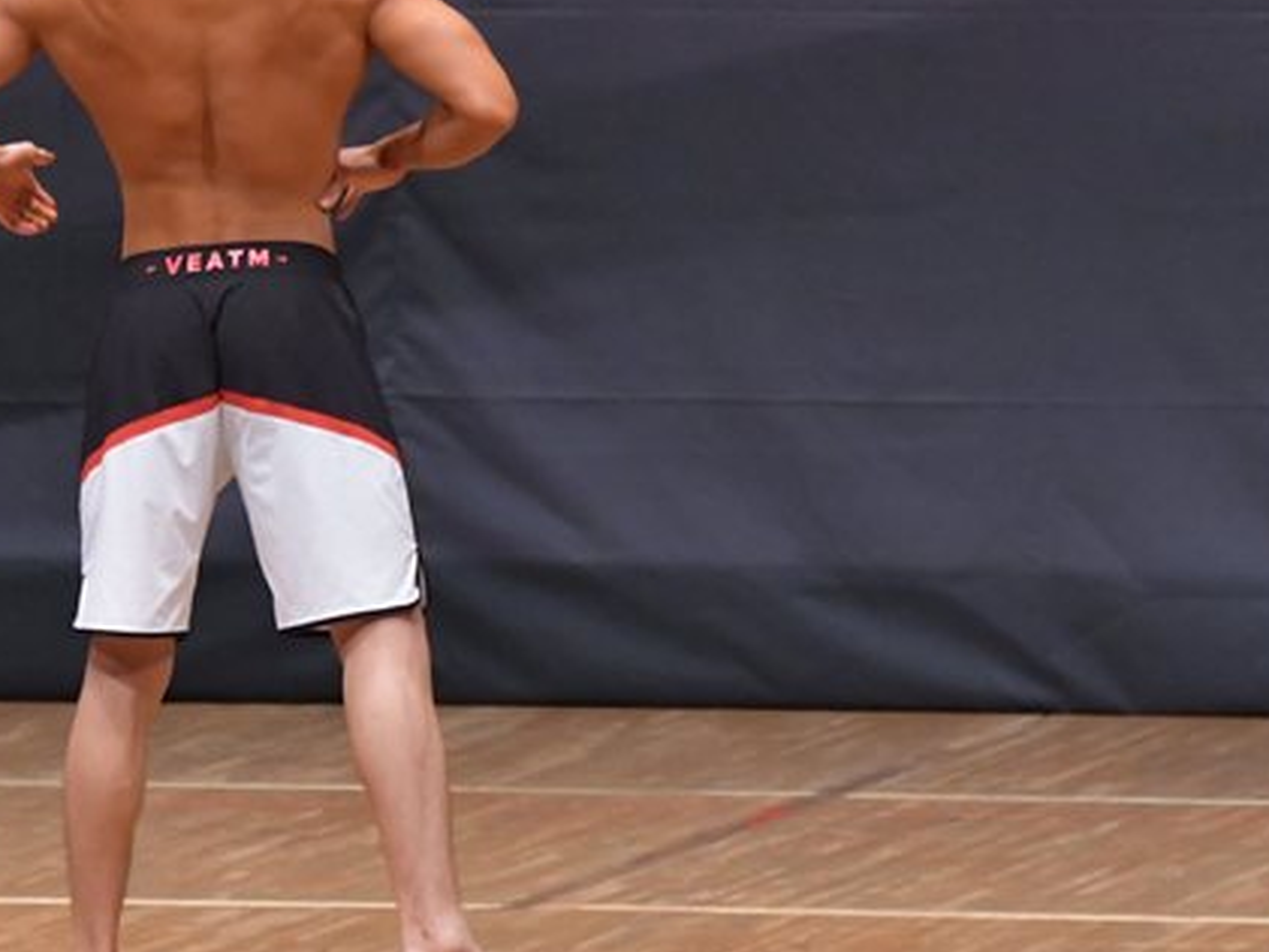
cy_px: 392
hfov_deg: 3.9
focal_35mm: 504
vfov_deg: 3.0
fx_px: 18482
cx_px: 261
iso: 6400
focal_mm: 190
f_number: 5.6
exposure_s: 1/400
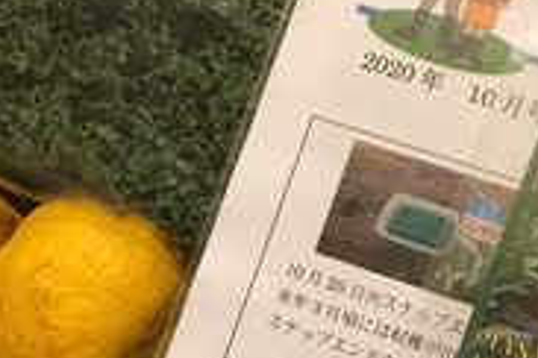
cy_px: 288
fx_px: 986
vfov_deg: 20.4
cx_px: 241
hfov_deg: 30.5
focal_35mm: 66
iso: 200
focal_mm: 4.15
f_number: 2.2
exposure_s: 1/20
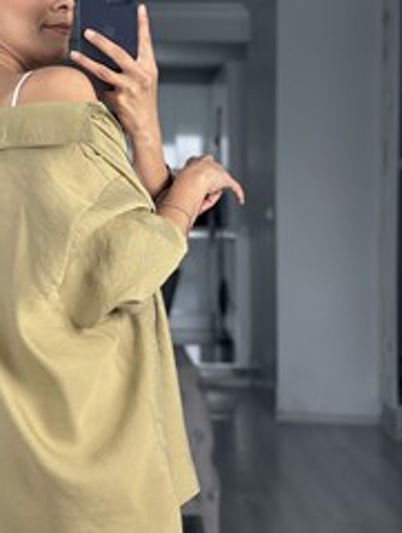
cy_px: 313
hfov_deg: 14.6
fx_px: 1558
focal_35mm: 101
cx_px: 93
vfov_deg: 19.4
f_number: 1.78
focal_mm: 6.86
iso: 125
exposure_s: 1/113
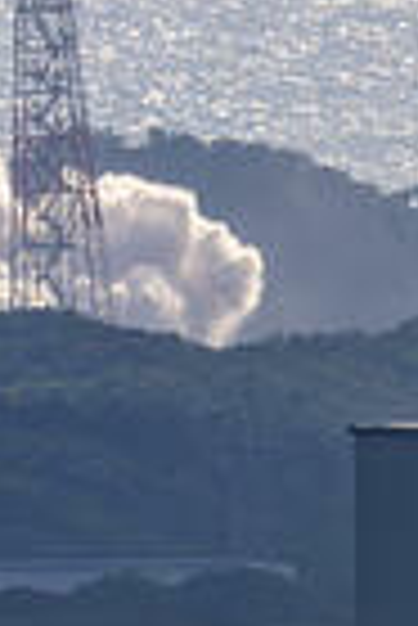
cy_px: 45
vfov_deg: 0.9
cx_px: -256
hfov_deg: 0.6
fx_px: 41954
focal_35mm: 2415
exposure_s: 1/1600
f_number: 10
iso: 80
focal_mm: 560
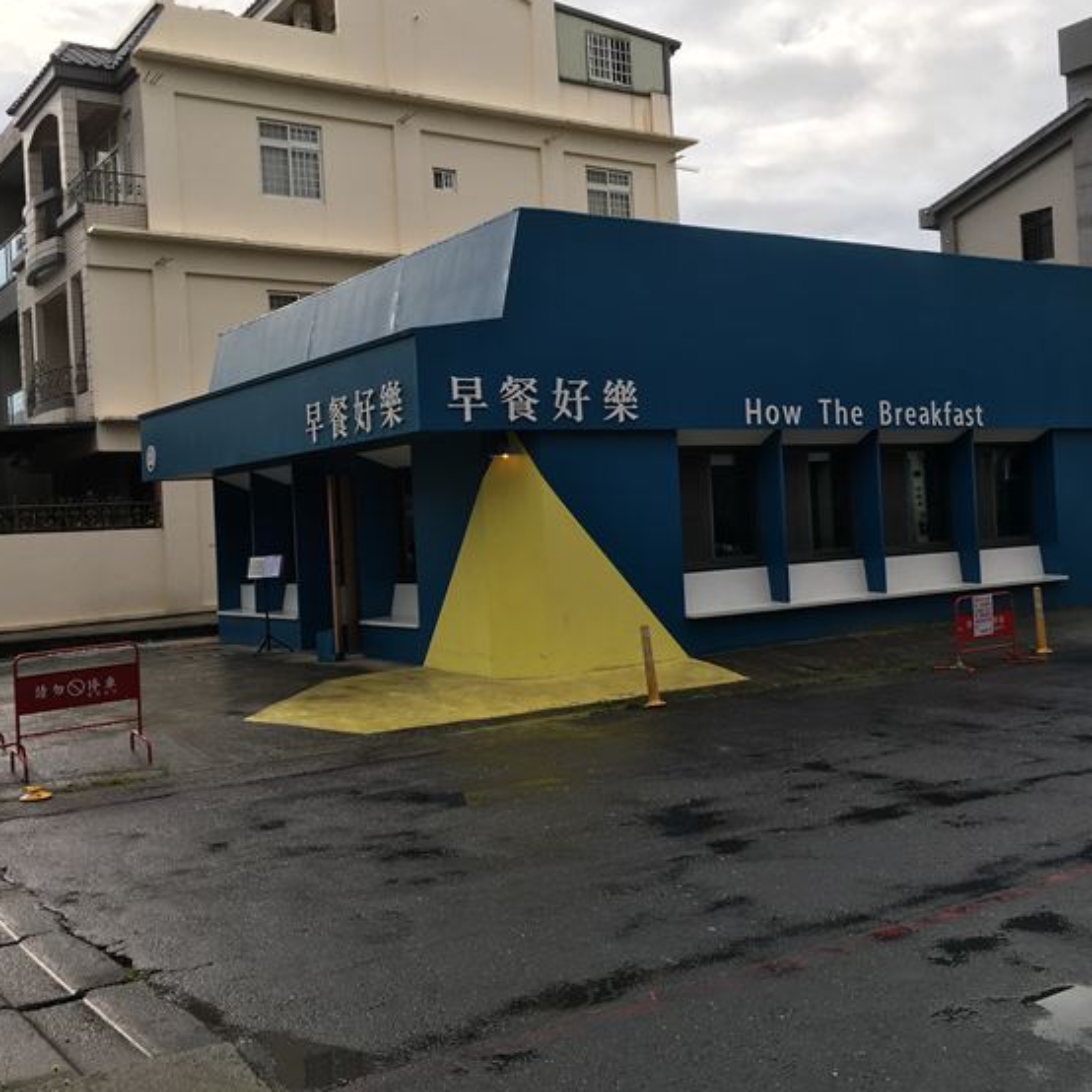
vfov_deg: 44.9
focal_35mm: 37
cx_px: 587
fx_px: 1321
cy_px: 518
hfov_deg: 44.9
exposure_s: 1/651
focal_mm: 4.15
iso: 25
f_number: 2.2
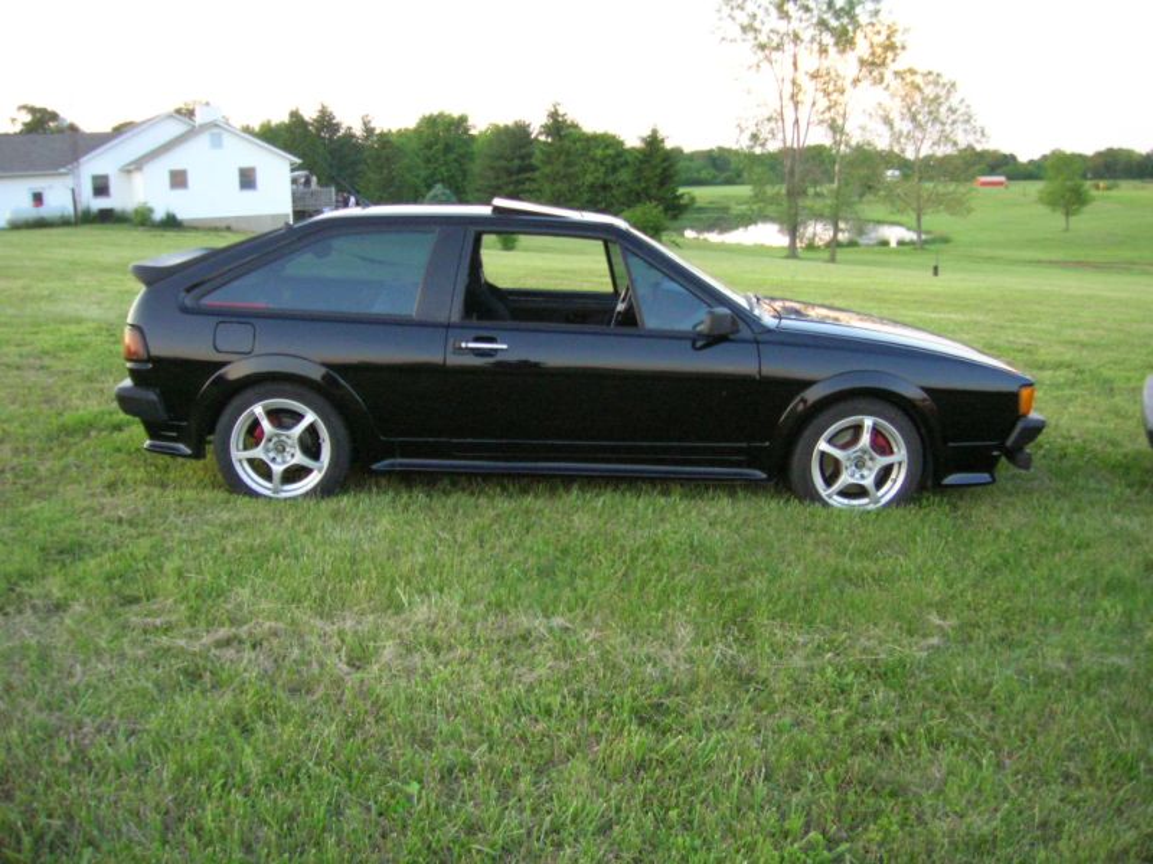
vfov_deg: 41.8
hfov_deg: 54.0
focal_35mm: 34
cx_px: 576
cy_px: 432
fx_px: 1132
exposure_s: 1/100
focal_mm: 5.7
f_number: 2.9
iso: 200
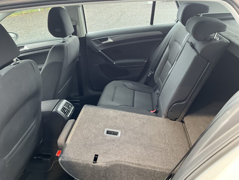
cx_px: 120
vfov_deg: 48.2
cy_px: 90
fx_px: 200
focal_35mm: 29
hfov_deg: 61.7
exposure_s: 1/50
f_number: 1.8
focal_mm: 3
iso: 125
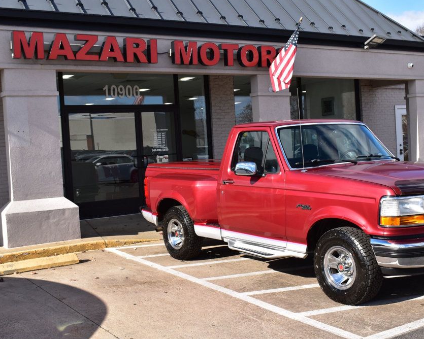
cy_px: 169
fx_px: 584
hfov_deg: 39.8
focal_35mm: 47
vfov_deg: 32.4
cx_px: 239
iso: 400
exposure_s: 1/400
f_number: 11
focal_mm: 27
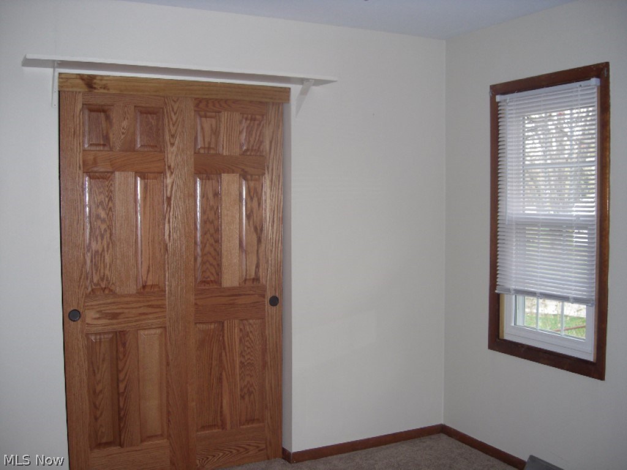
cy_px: 235
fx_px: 688
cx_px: 314
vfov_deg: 37.7
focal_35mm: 38
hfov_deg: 49.0
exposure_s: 1/60
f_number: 2.8
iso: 200
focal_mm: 7.9
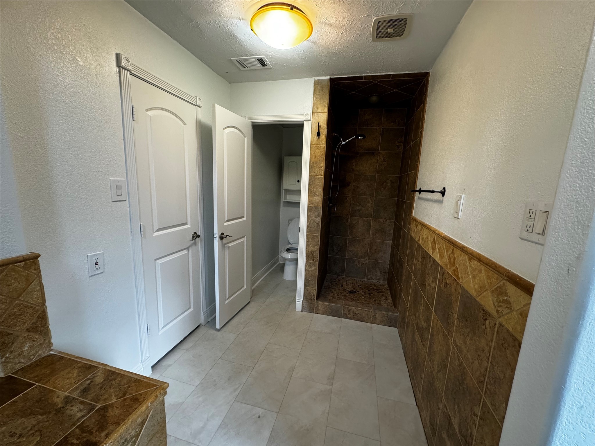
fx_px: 241
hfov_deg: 102.1
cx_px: 298
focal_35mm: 14
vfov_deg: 85.7
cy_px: 223
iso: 250
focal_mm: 2.22
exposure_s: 1/60
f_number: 2.2
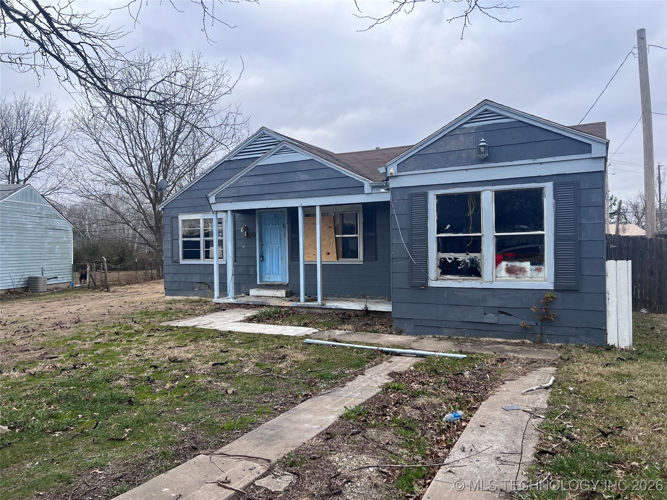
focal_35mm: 26
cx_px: 334
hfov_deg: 67.3
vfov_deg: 53.1
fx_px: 501
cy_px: 250
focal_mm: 5.7
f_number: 1.5
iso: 50
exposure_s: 1/1751
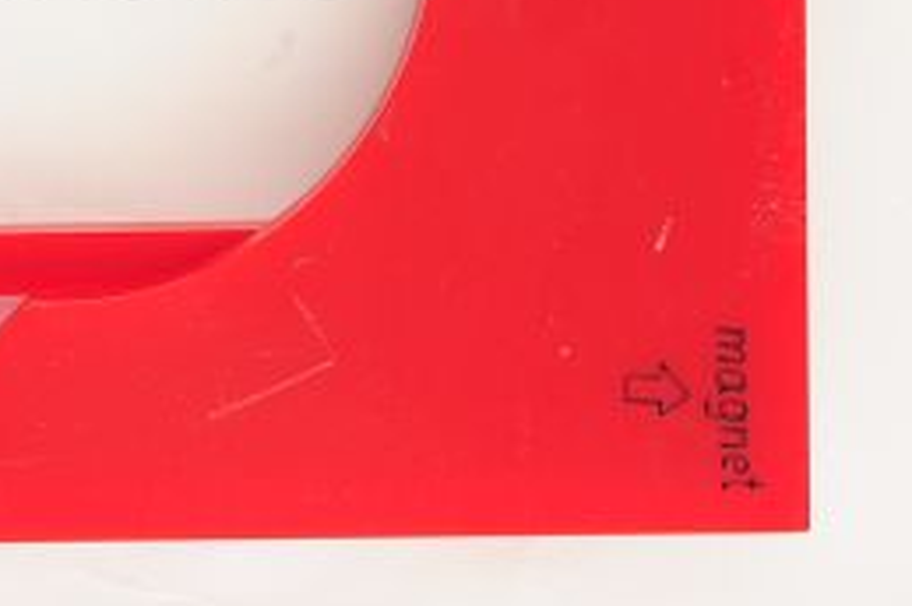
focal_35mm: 116
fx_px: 2935
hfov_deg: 17.3
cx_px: 4
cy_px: -86
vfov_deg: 11.6
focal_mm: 50
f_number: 9
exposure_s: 1/125
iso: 1600
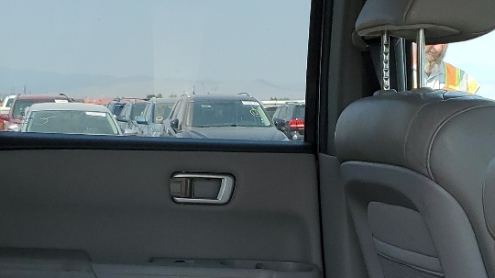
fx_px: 1102
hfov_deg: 25.2
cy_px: 345
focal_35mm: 84
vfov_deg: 13.9
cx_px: 184
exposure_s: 1/1111
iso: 50
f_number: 1.5
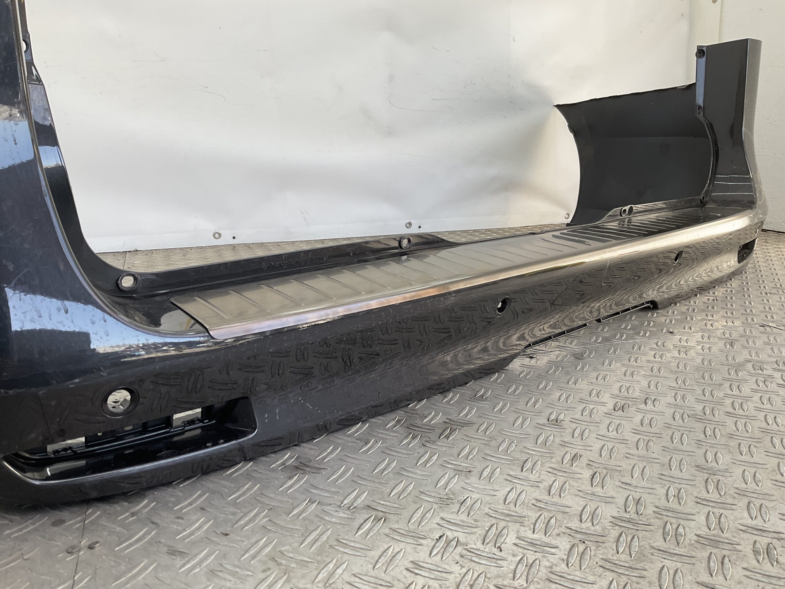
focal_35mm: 29
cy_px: 294
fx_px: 658
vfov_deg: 48.2
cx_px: 392
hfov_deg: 61.7
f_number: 1.8
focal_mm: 3
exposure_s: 1/130
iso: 16
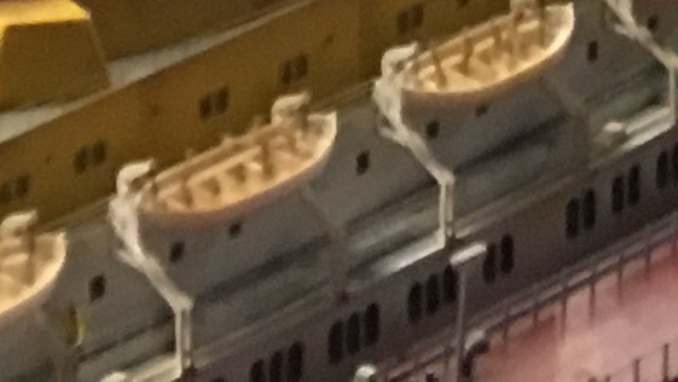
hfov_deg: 9.5
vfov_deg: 4.6
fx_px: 4082
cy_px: -1445
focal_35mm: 227
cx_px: 270
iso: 125
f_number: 2.2
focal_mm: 4.15
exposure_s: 1/17
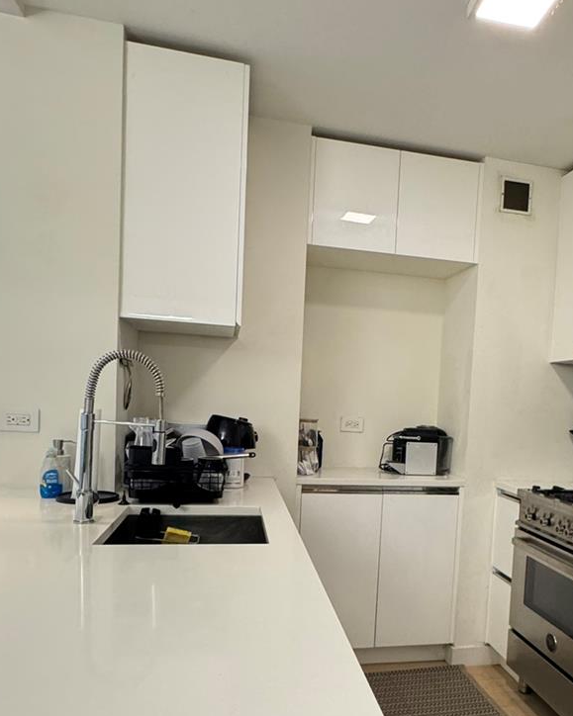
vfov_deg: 59.6
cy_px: 451
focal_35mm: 29
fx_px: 615
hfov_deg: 49.1
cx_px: 382
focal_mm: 2.22
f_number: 2.2
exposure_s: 1/60
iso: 640
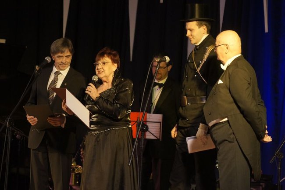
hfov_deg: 10.2
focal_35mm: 202
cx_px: 142
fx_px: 1601
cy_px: 95
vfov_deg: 6.8
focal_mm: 135
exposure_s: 1/160
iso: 1600
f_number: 5.6
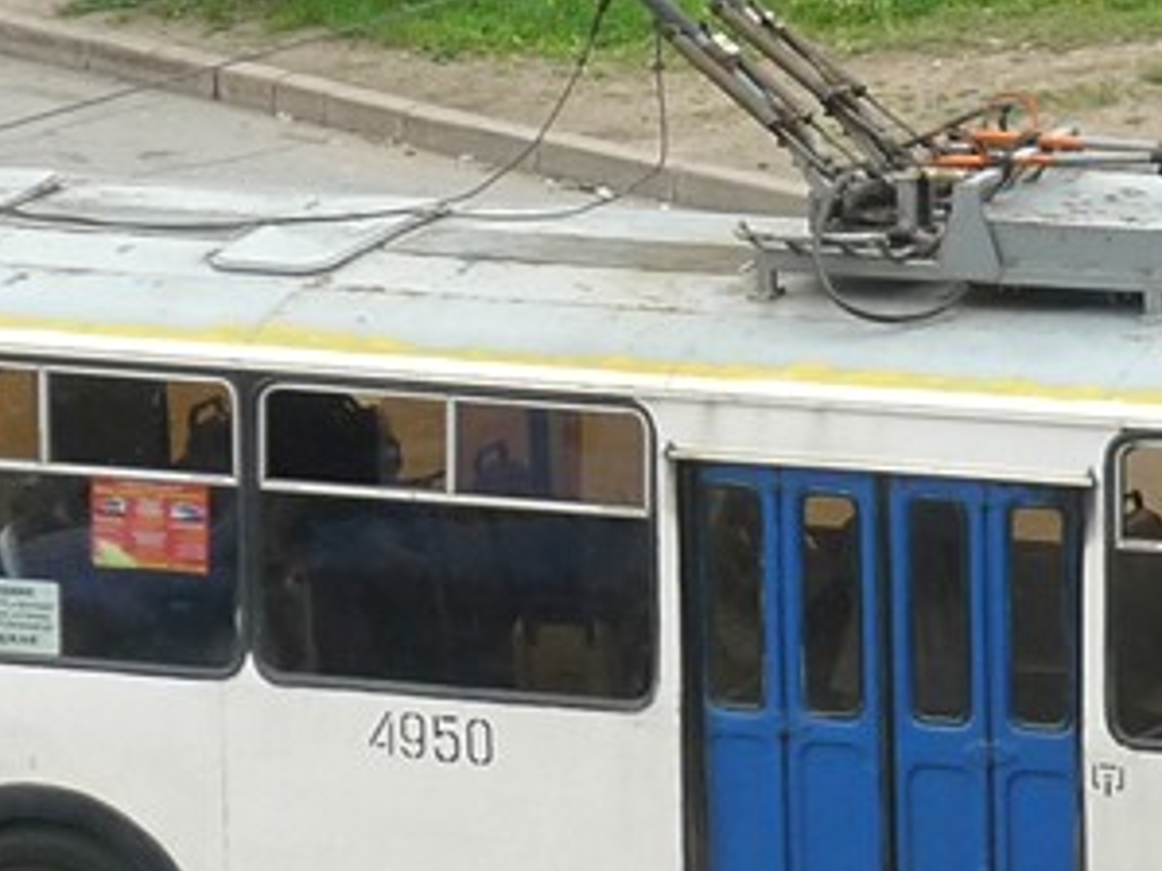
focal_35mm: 281
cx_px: 913
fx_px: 9429
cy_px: 86
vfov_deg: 5.3
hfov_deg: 7.0
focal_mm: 13.6
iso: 100
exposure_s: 1/200
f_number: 4.4
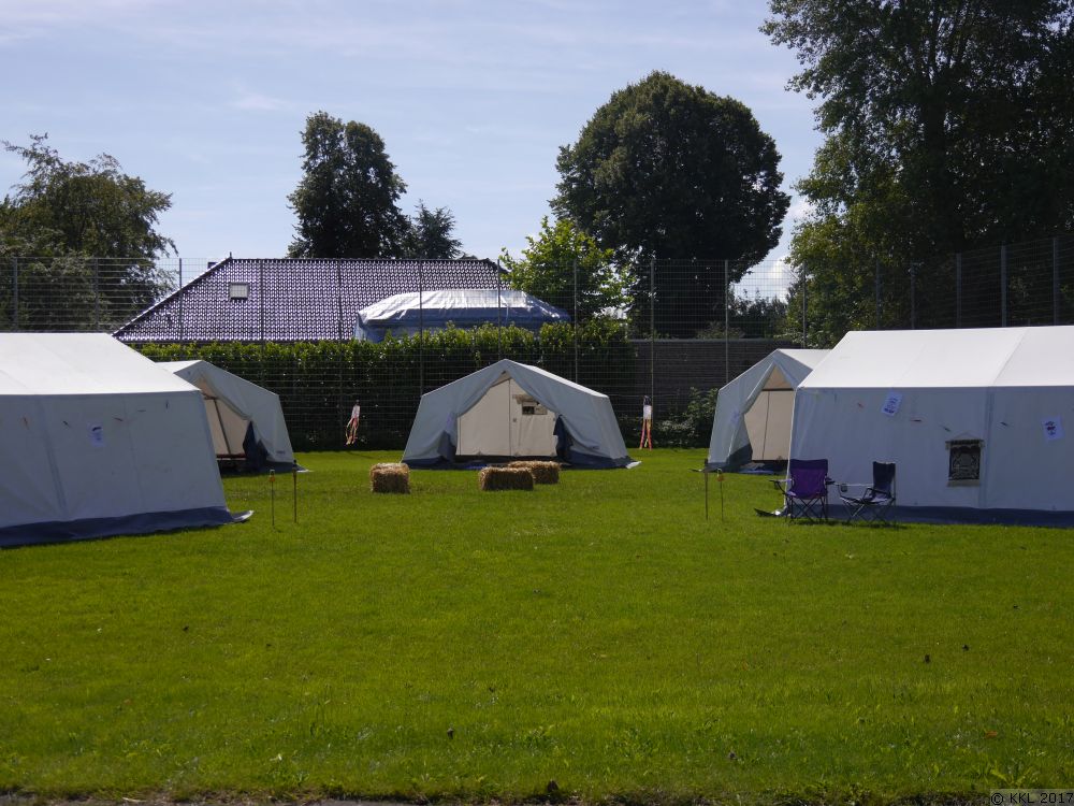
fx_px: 1613
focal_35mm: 52
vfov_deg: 28.0
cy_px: 403
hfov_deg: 36.8
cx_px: 537
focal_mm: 26
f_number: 4.2
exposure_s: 1/2000
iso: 160
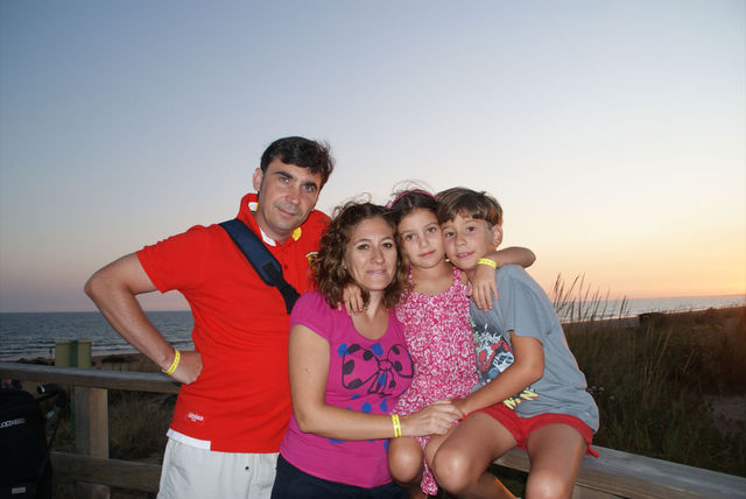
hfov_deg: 67.3
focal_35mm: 27
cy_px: 250
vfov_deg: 48.0
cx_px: 373
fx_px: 560
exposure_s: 1/80
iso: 100
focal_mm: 18
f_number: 5.6
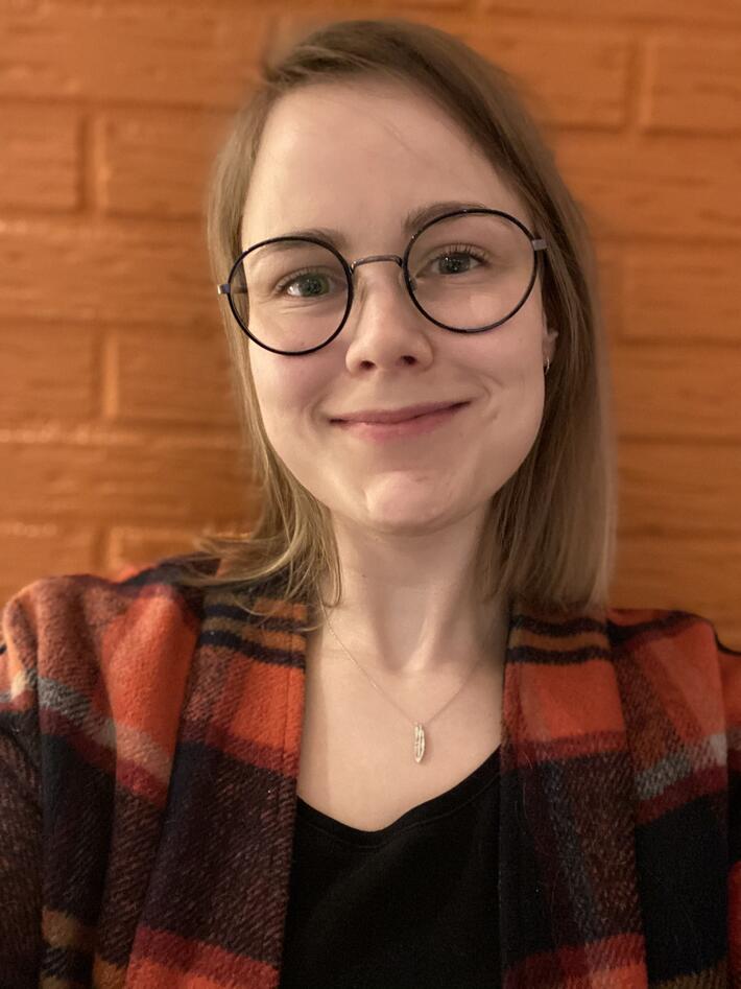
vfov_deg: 60.0
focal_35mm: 30
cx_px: 370
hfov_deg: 46.8
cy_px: 494
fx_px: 856
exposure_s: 1/17
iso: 640
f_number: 2.2
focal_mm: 2.71
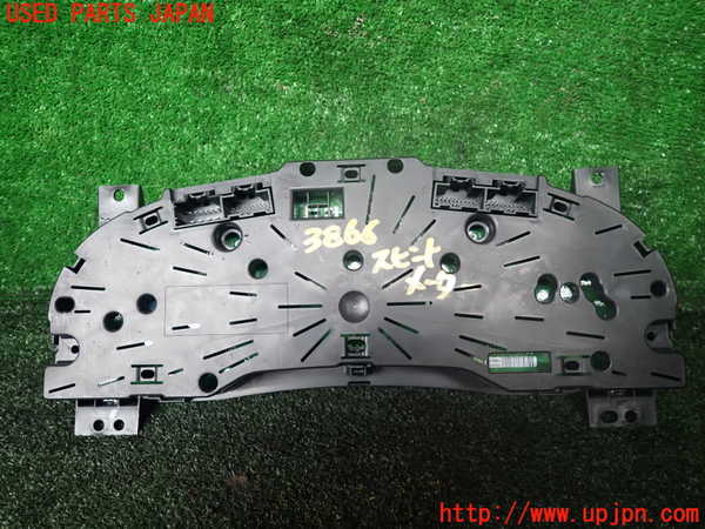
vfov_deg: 54.9
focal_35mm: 25
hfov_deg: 69.4
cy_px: 264
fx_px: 509
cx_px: 352
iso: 200
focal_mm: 4.5
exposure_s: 1/30
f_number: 2
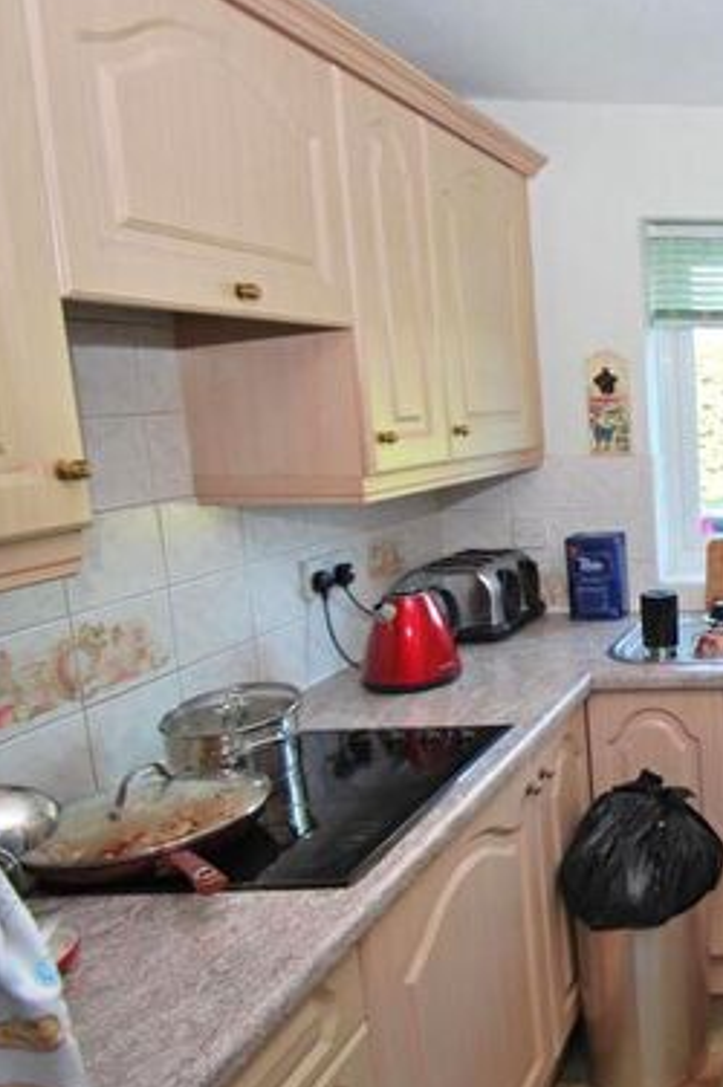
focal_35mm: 28
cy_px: 528
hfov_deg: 33.9
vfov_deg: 65.5
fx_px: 845
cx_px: 931
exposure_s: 1/50
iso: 200
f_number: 3.5
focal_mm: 10
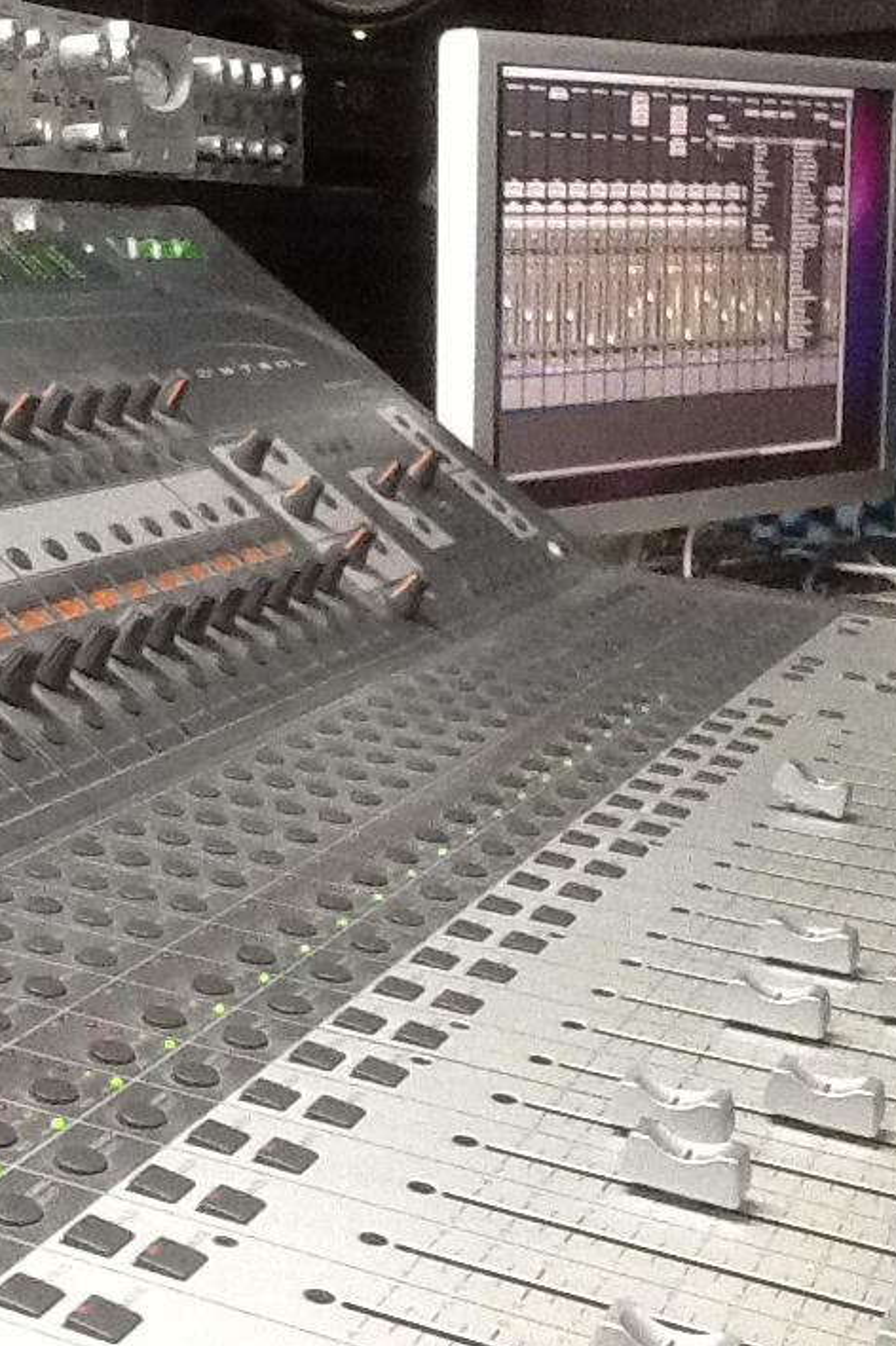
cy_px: 668
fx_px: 2317
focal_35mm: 62
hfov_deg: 21.4
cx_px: 72
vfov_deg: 32.4
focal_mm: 2.03
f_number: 2.4
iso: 320
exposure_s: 1/30
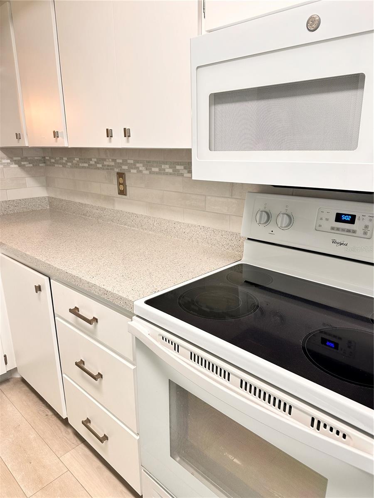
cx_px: 187
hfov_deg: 56.8
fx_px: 346
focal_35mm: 24
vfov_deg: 71.6
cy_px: 249
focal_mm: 6.86
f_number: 1.78
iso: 125
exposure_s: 1/60
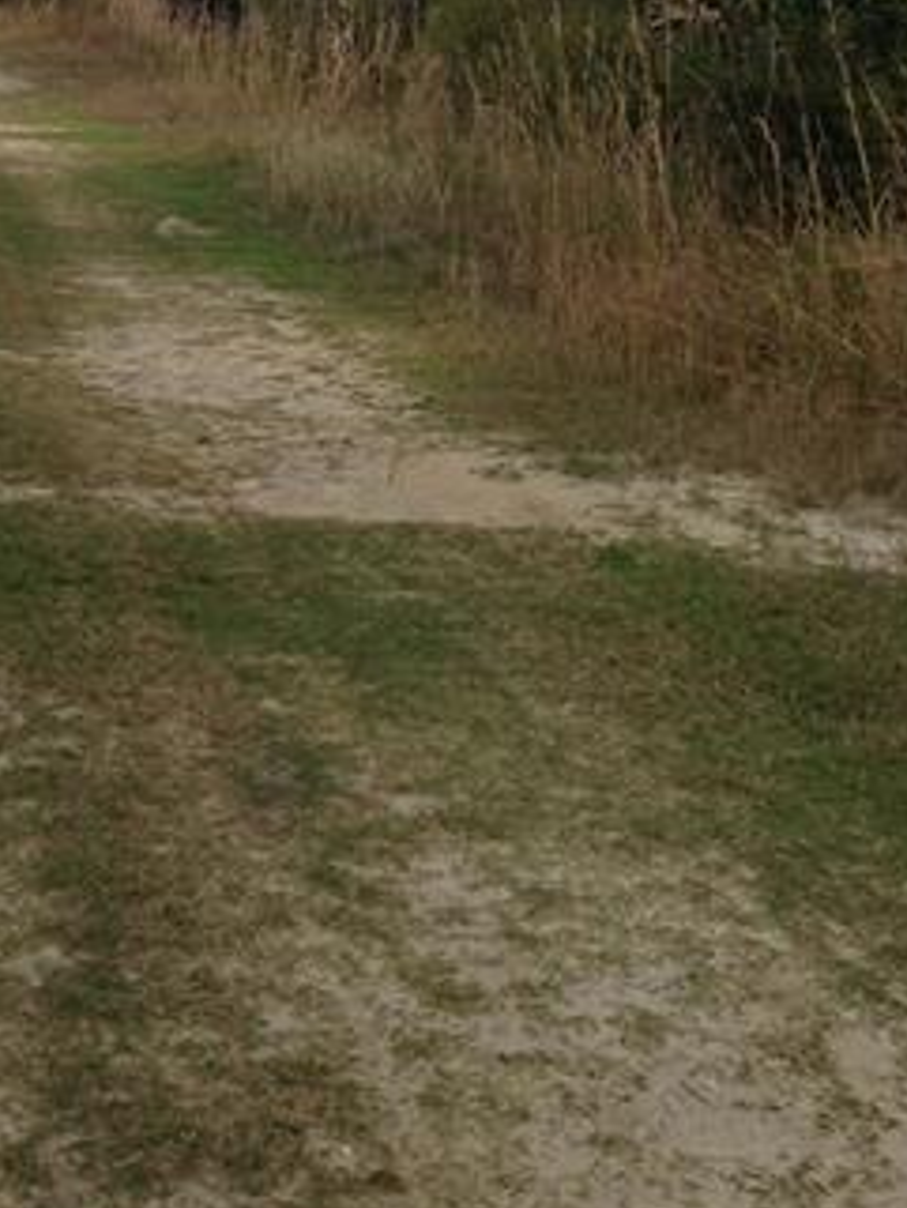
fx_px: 2758
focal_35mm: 79
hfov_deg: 18.5
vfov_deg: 24.0
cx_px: 143
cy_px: 113
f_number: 2.4
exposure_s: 1/723
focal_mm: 4.12
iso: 50
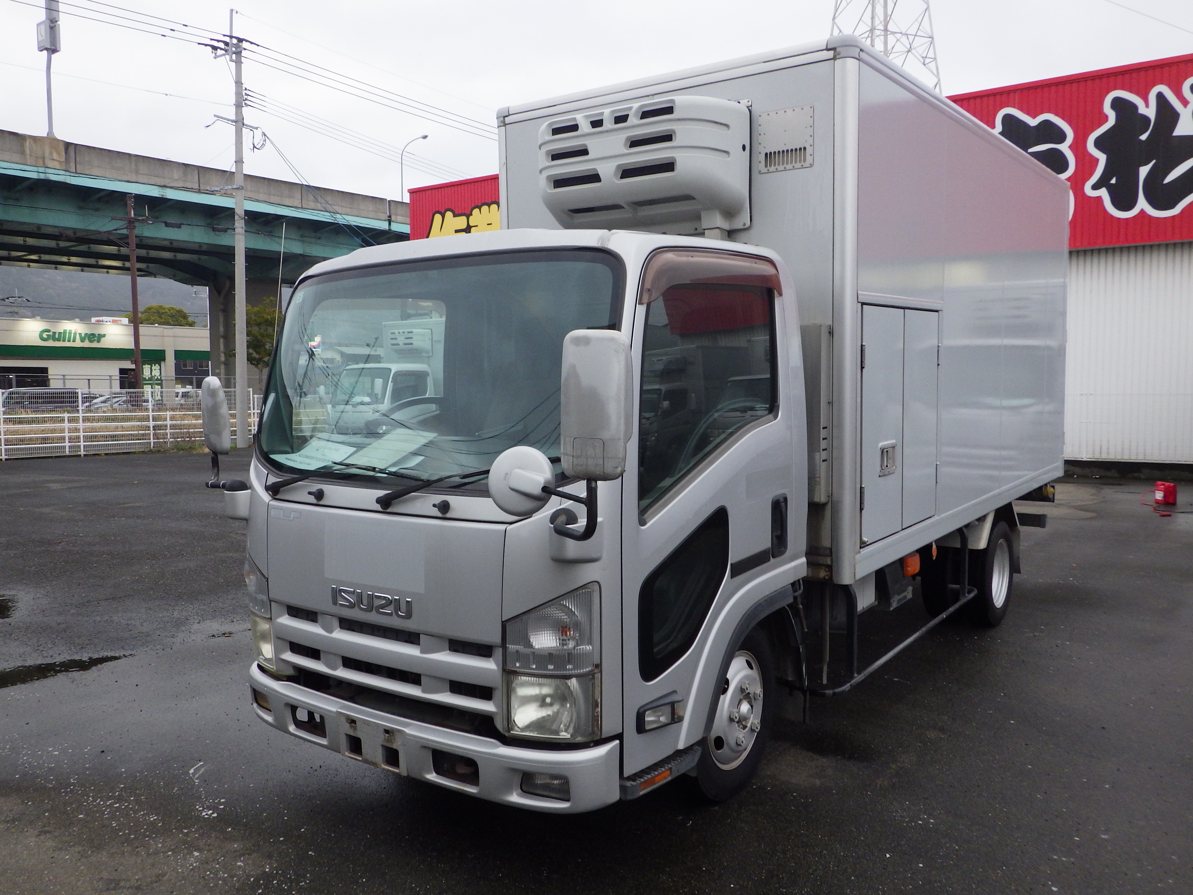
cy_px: 448
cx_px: 596
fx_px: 965
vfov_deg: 49.7
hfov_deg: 63.4
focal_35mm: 28
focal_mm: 5
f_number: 3.5
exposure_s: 1/125
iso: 250
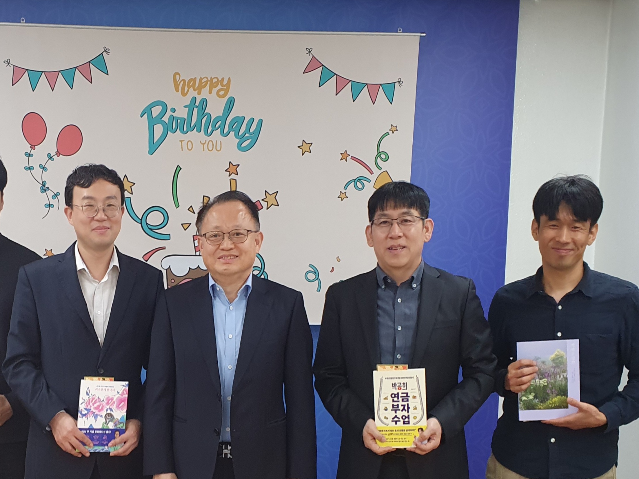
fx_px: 794
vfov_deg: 33.5
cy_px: 277
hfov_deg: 42.9
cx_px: 187
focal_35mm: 43
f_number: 2.4
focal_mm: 4.32
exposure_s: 1/60.2
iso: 200
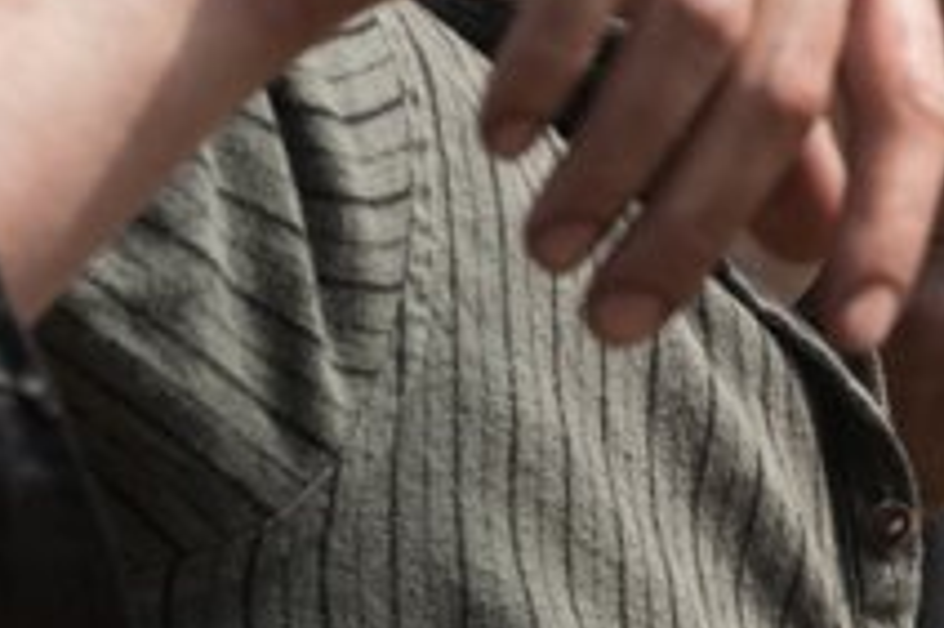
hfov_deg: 3.8
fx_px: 14332
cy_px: 212
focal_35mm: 547
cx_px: 1211
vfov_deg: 2.5
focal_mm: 116
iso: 400
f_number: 8
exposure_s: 1/640
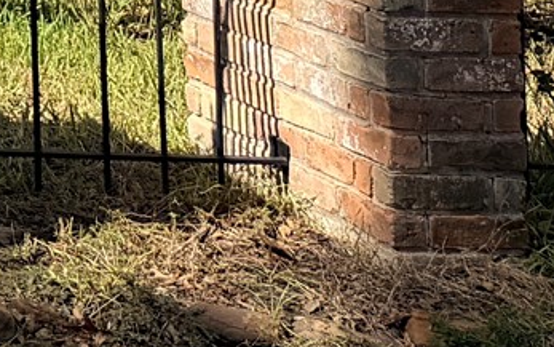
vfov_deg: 7.6
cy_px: -712
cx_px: -1071
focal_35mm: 150
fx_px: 2265
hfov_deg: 10.3
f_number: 1.78
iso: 80
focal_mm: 6.76
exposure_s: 1/2703
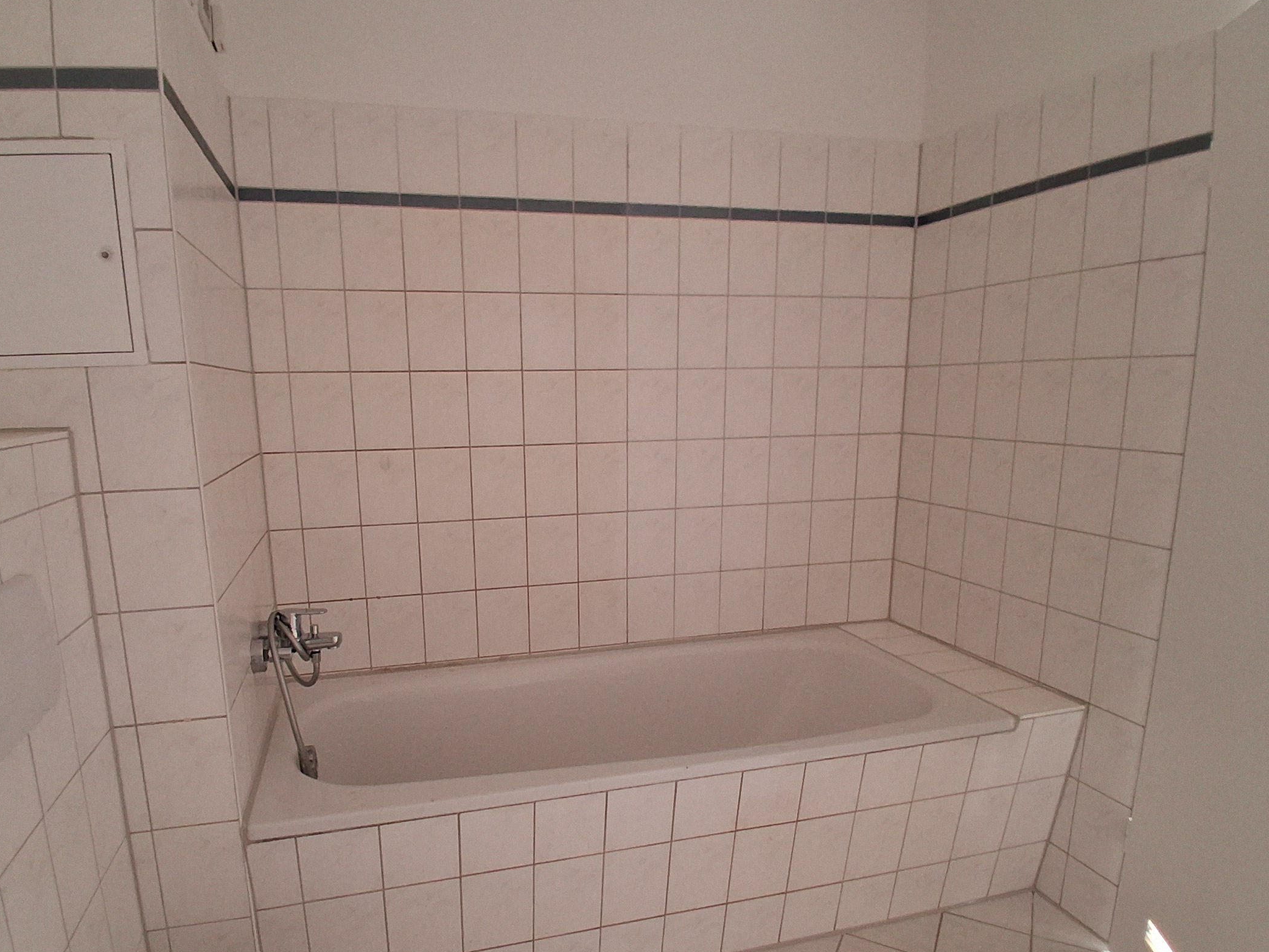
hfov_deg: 78.7
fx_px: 770
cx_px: 563
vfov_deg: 63.2
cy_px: 533
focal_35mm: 21
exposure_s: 1/50
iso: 400
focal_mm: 1.4
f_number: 2.2
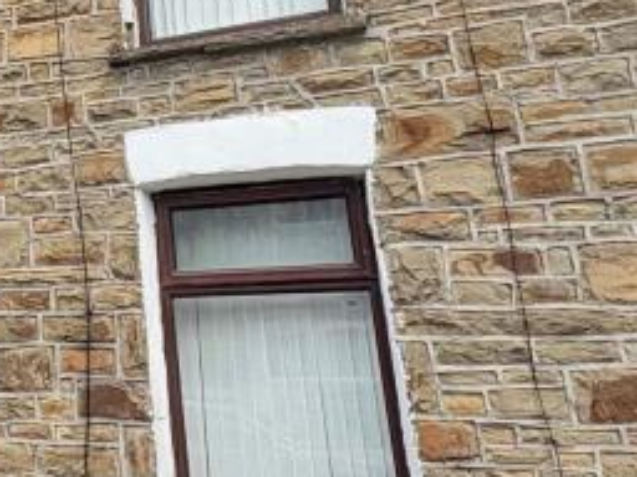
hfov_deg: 29.0
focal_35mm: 56
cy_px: 62
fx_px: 1031
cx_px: -154
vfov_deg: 25.4
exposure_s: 1/1709
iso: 50
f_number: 2.2
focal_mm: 2.22
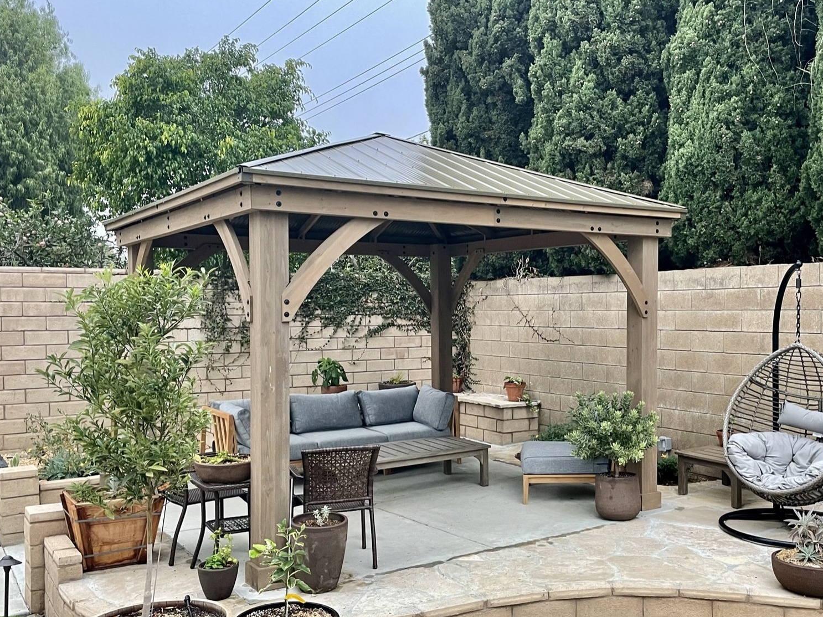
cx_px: 496
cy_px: 342
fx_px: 832
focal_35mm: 35
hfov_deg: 52.3
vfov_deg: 40.6
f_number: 1.6
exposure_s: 1/66
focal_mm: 4.2
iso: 125
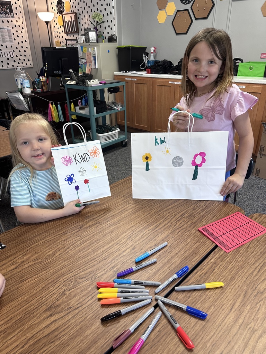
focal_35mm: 24
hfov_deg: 56.8
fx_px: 246
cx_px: 133
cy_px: 177
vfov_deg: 71.6
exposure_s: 1/120
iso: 200
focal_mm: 6.86
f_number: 1.78
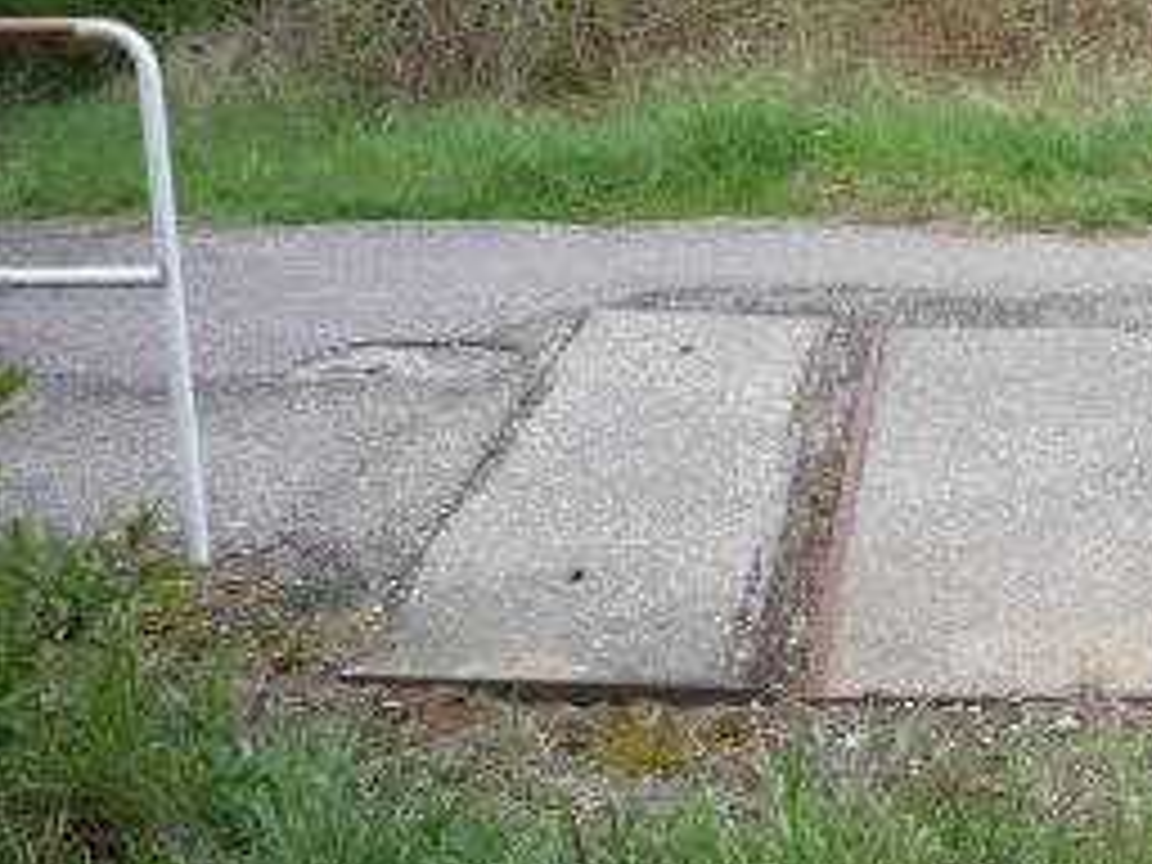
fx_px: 1997
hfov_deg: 30.5
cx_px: 1076
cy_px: 194
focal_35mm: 60
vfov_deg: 24.1
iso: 100
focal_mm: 5.2
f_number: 4
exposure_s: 1/250
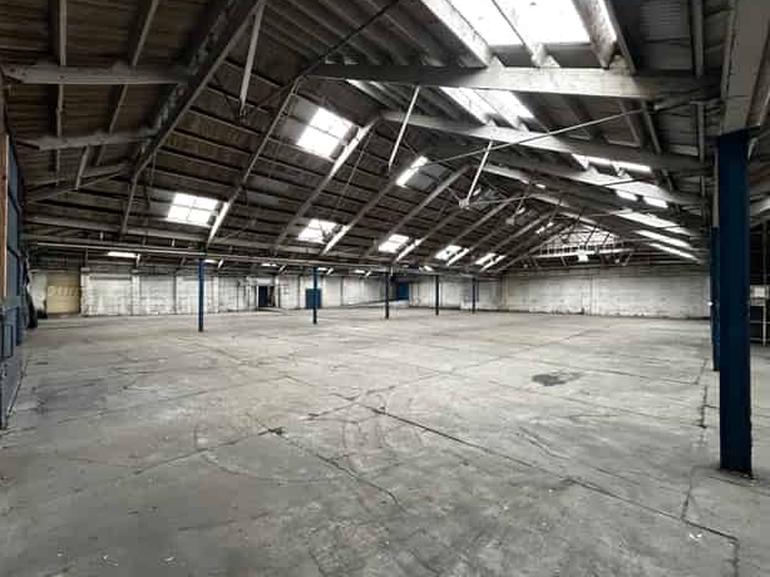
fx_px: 334
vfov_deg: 81.7
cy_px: 294
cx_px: 370
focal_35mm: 15
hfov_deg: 98.1
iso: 250
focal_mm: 2.22
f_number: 2.2
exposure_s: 1/99
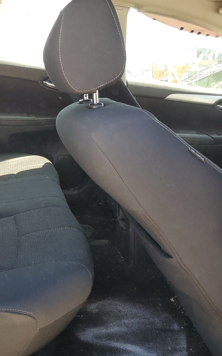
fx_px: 358
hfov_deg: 33.4
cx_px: 44
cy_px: 178
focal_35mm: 37
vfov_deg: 52.7
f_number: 1.5
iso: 50
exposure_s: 1/227
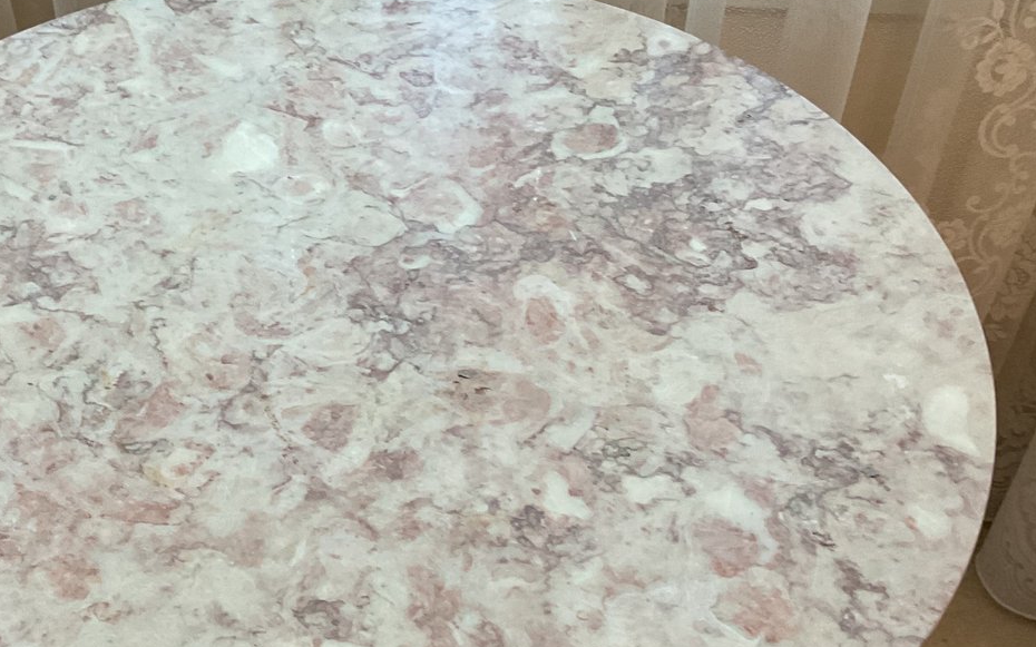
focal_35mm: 50
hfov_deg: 39.8
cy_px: 437
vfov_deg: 25.7
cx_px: 339
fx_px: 1412
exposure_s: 1/60
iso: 125
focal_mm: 3
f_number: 1.8
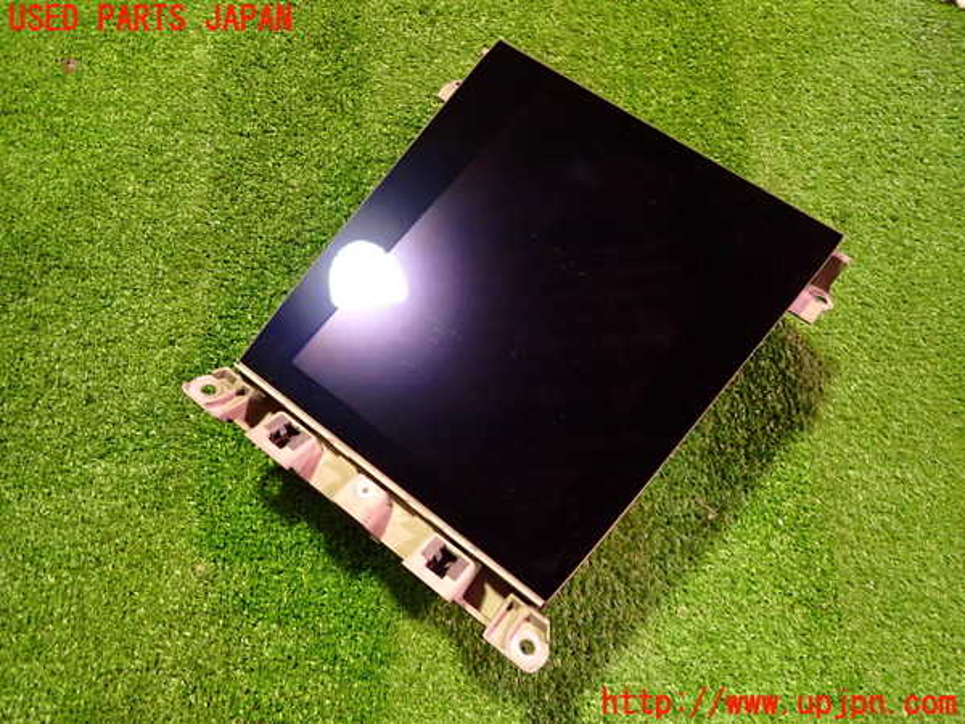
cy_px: 362
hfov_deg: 69.4
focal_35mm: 25
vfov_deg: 54.9
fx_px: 697
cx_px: 482
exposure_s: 1/30
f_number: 2
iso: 800
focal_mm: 4.5
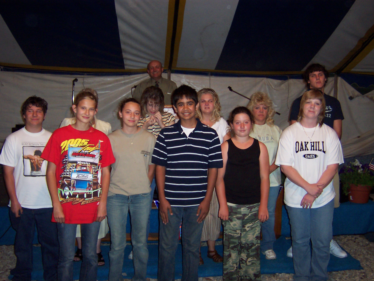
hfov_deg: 51.4
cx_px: 187
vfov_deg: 39.7
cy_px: 140
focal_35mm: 36
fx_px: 389
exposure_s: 1/60
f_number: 2.4
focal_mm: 5.6
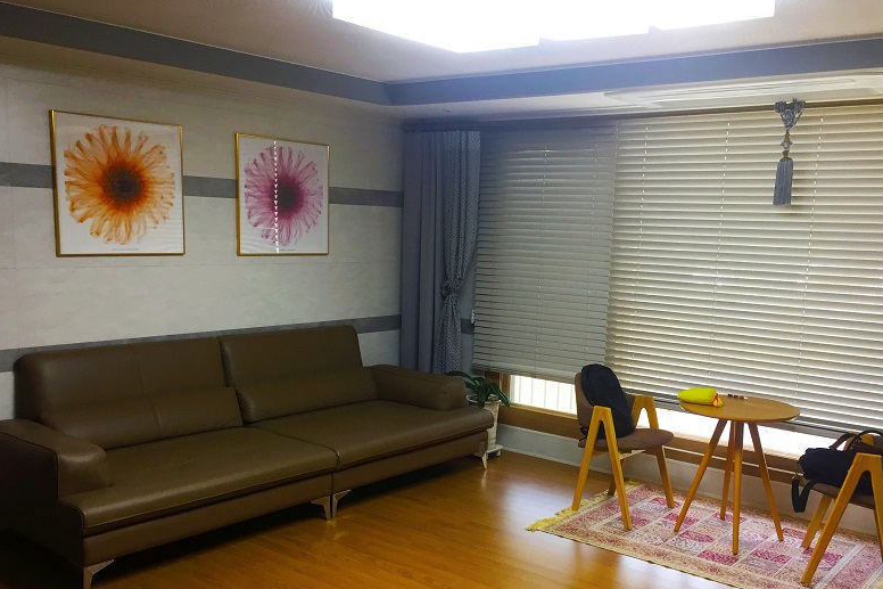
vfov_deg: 37.6
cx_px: 501
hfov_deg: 54.3
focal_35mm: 35
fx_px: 858
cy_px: 363
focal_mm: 4.15
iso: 32
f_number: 2.2
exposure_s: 1/30
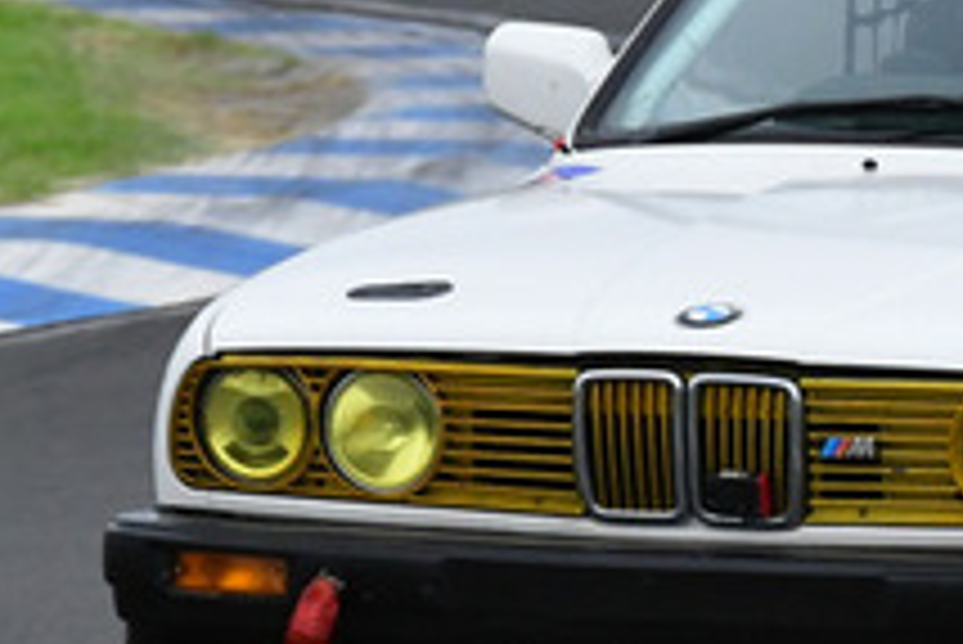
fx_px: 41944
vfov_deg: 0.9
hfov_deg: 1.3
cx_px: 968
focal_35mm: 1567
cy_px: -68
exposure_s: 1/640
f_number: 10
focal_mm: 280
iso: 2000
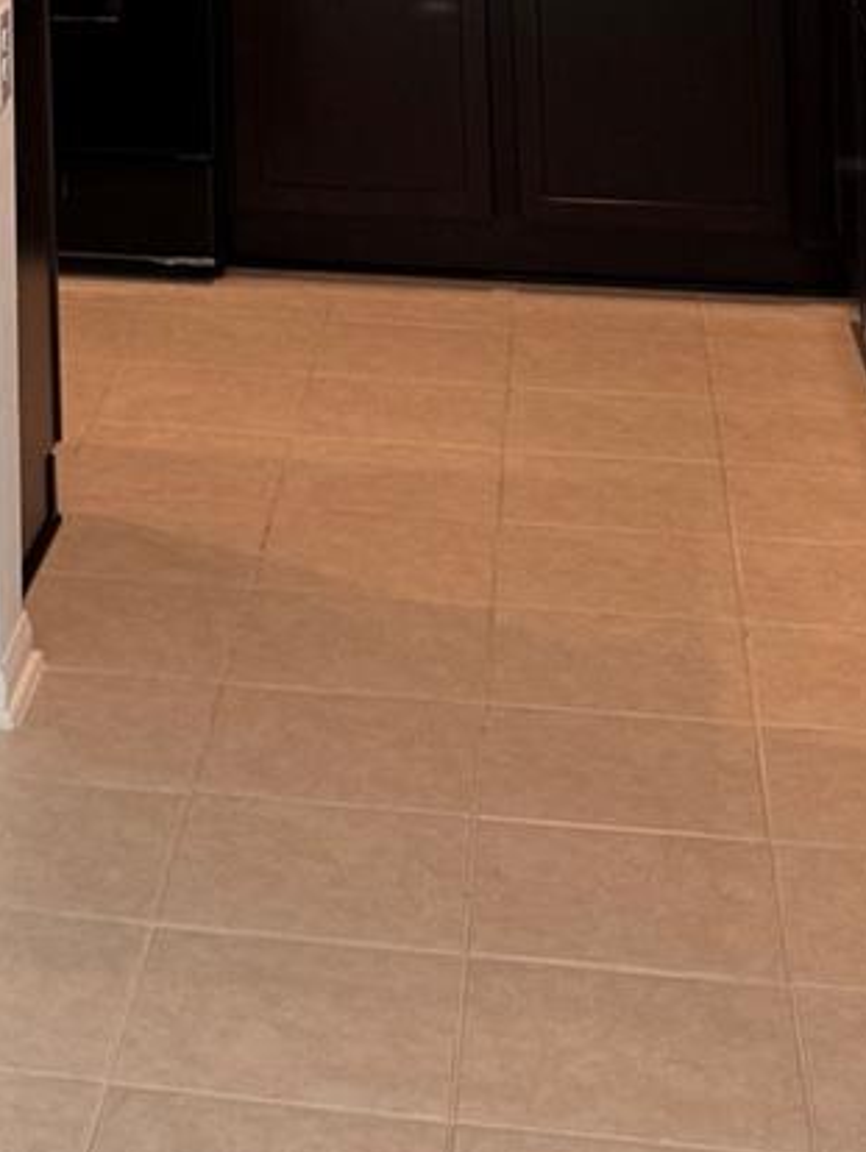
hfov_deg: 15.9
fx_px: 2966
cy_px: -543
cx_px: -187
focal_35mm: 89
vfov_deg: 19.4
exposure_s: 1/60
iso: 125
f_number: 1.78
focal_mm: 6.76
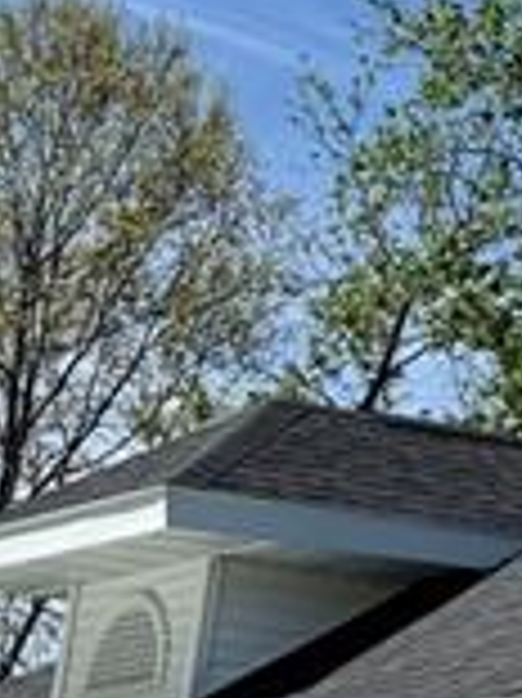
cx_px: 1647
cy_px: 477
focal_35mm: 159
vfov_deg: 12.4
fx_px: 3201
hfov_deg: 7.9
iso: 80
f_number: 1.78
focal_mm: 6.76
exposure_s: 1/6173
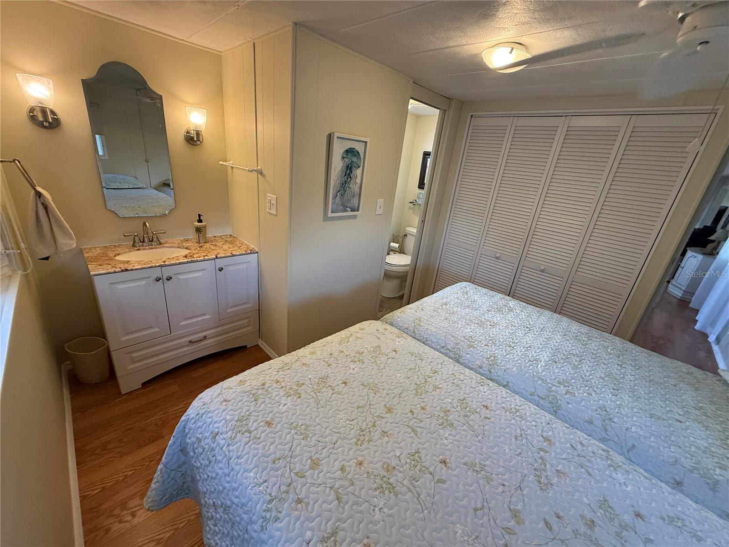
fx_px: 295
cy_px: 274
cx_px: 364
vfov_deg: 85.7
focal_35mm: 14
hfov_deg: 102.1
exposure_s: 1/120
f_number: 2.2
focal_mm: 2.22
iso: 320
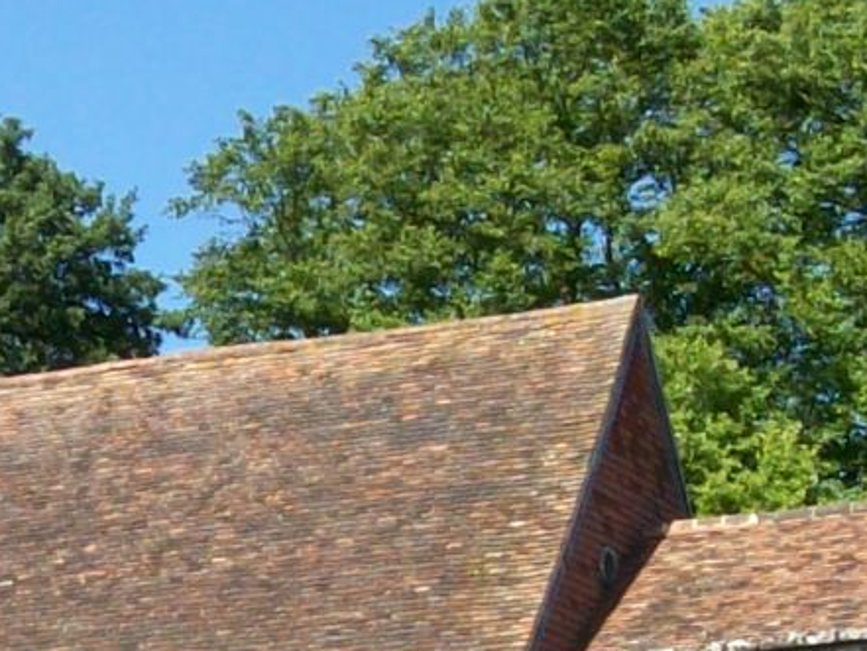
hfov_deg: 11.7
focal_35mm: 167
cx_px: -69
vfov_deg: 8.8
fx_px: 4184
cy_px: 671
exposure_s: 1/319
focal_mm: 6
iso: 80
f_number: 4.8
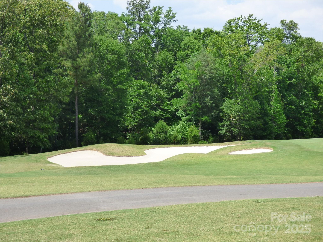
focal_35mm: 69
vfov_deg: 21.3
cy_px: 121
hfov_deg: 28.2
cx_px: 162
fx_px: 644
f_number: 4.2
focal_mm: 11.76
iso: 200
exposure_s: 1/800
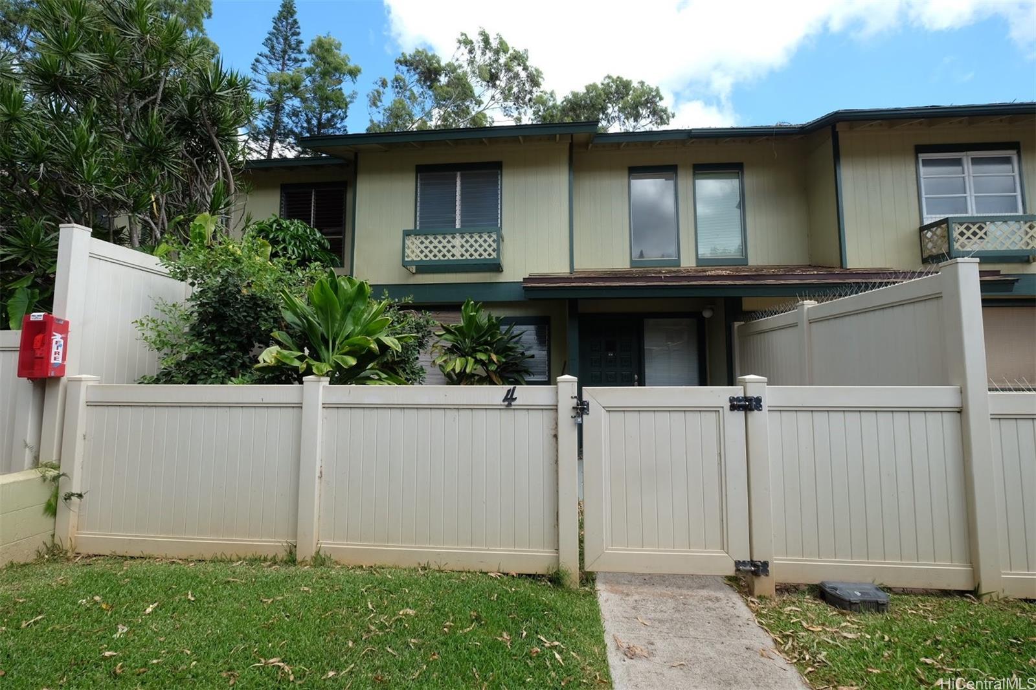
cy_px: 345
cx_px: 518
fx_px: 432
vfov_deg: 77.3
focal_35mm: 15
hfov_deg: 100.4
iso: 200
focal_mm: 10
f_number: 5.6
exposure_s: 1/220
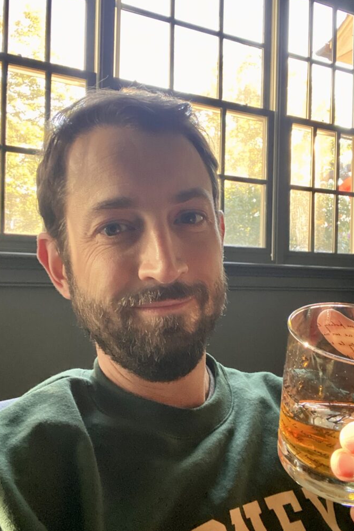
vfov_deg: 58.7
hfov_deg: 41.1
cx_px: 198
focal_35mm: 32
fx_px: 472
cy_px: 266
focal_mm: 2.71
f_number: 2.2
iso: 400
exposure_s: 1/40
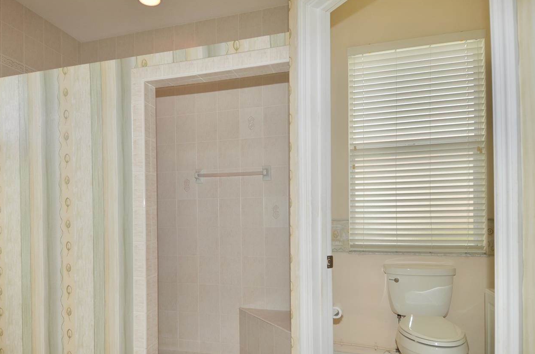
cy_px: 215
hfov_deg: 42.7
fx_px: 682
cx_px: 234
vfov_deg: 29.0
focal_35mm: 46
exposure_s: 1/125
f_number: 5.6
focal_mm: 24
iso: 125
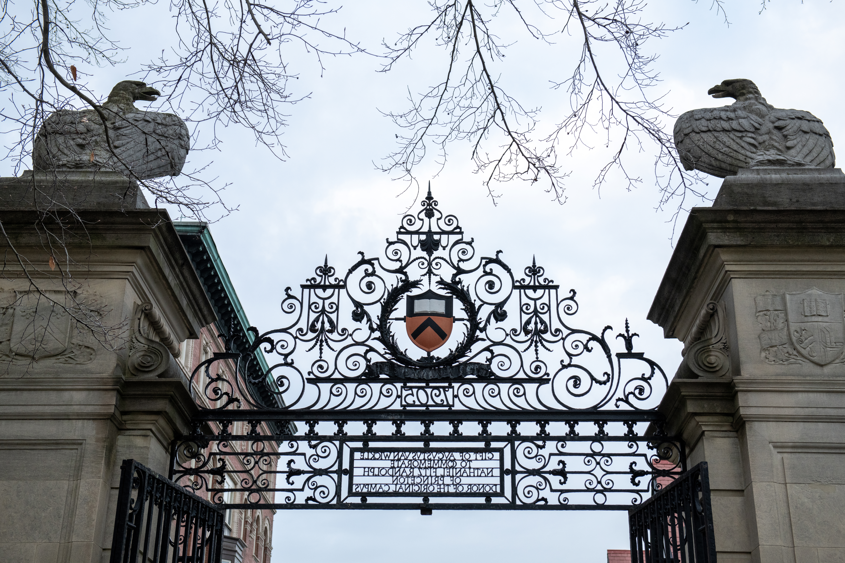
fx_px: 1174
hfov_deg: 39.6
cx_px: 422
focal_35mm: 50
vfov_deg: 27.0
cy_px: 282
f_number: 6.3
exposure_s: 1/160
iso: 500
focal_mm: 50
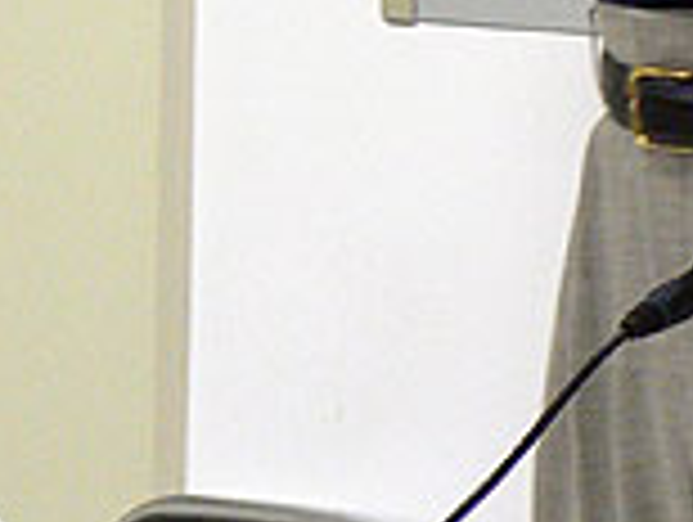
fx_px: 12833
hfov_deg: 3.1
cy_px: -441
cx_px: 850
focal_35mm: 640
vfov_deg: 2.3
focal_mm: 25.7
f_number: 3.3
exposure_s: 1/40
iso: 200
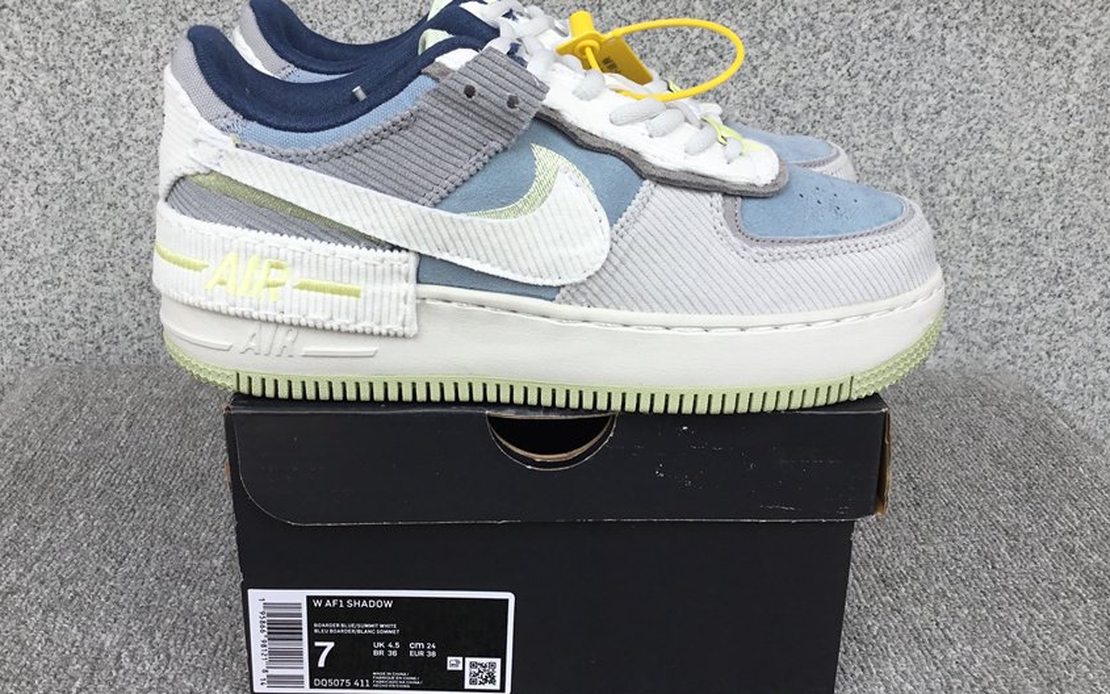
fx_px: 1059
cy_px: 313
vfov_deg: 36.2
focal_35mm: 35
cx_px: 543
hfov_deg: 55.3
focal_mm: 3.3
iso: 25
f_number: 2.4
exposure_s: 1/310
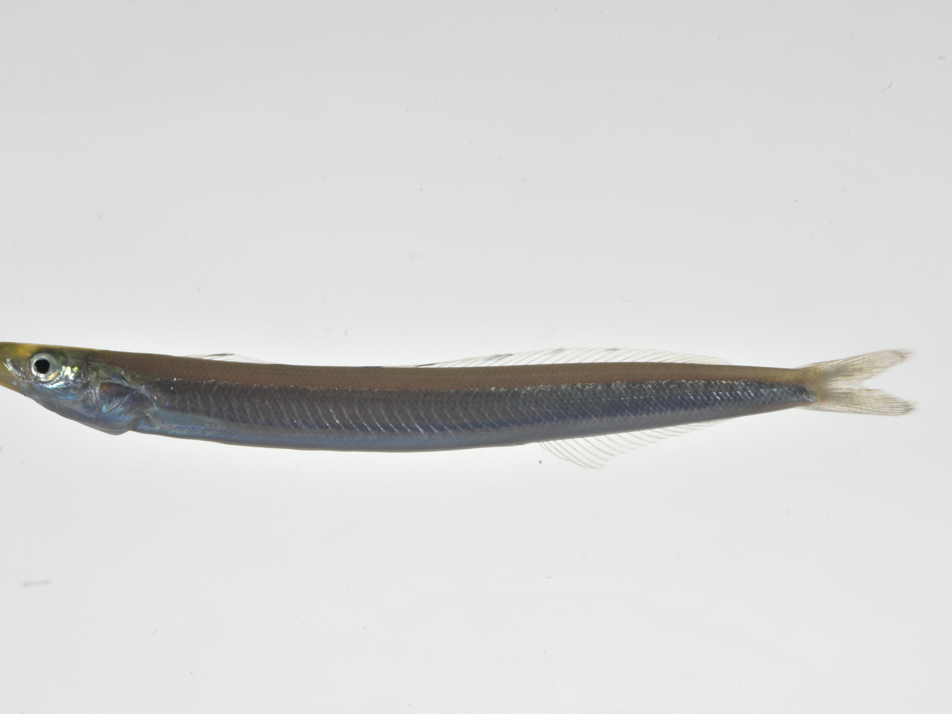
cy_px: 357
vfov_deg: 8.7
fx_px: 4718
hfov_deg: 11.5
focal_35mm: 172
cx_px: 449
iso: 200
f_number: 25
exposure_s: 1/60
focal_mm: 105
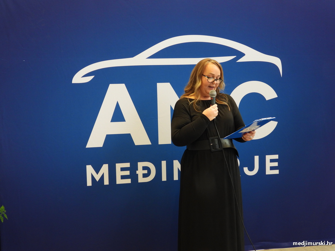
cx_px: 168
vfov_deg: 29.1
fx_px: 484
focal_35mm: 50
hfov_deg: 38.2
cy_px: 126
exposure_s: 1/30
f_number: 3.2
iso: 320
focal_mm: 9
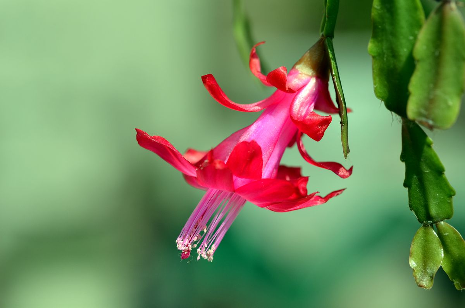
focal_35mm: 135
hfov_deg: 15.2
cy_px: 154
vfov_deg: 10.1
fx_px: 1740
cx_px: 232
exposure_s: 1/800
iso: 200
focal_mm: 90
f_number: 8
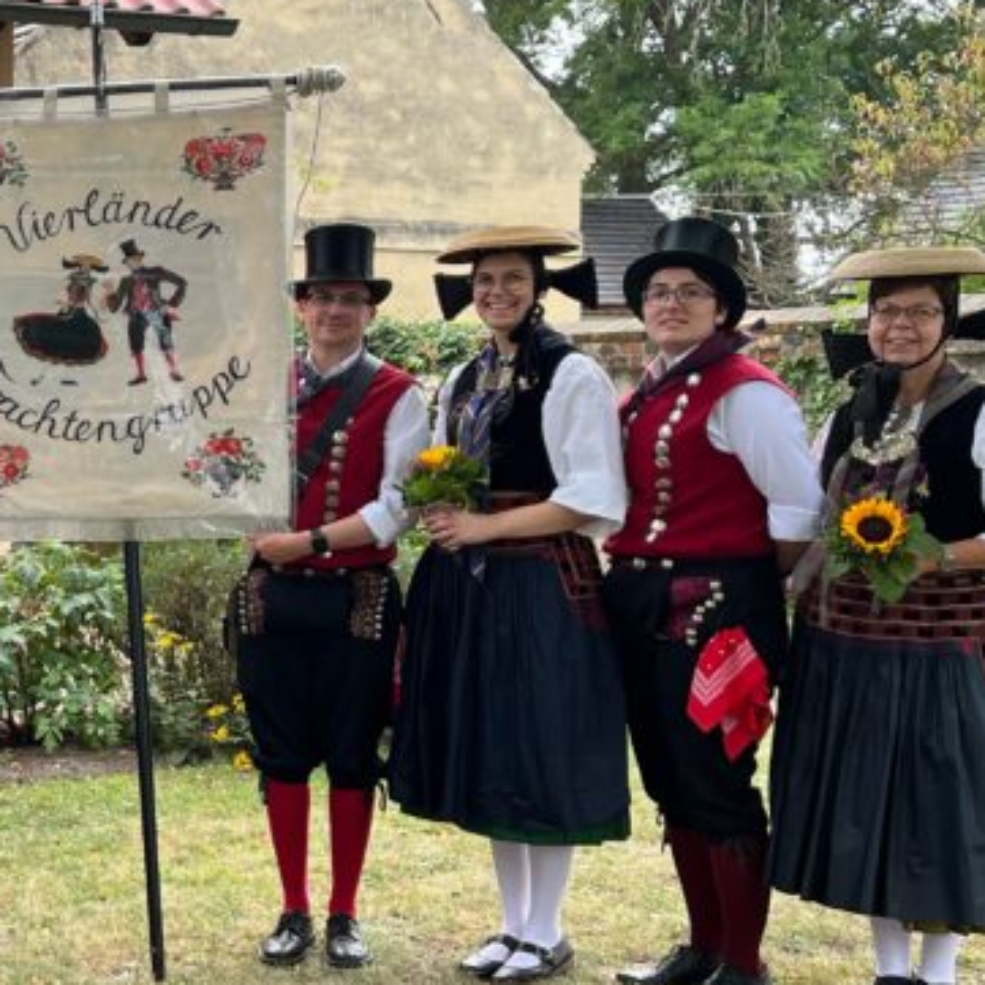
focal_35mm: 65
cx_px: -248
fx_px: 2093
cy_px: 528
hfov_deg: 23.8
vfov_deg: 26.5
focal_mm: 5.1
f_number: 1.6
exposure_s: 1/130
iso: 32
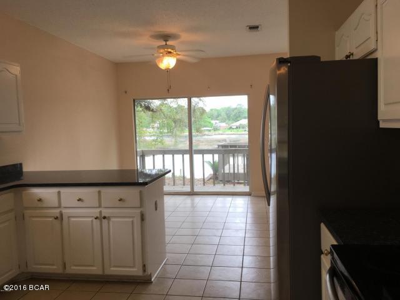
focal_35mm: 29
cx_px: 200
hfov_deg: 61.7
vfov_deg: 48.2
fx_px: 335
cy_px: 150
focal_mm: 4.15
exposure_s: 1/60
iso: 32
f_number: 2.2
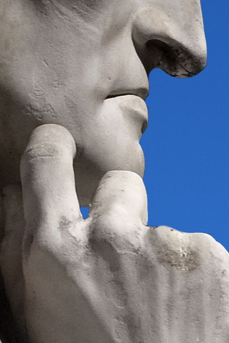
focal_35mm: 1518
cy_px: 79
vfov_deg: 1.4
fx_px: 14483
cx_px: -8
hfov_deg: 0.9
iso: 400
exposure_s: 1/320
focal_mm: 200
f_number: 22
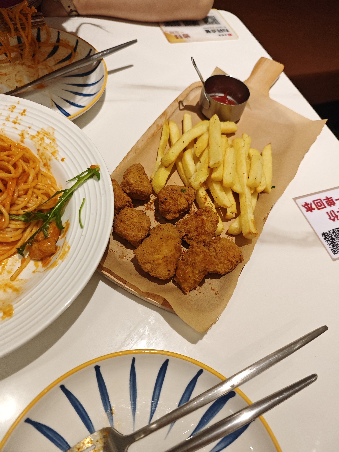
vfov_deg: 73.9
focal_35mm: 23
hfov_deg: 58.9
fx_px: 300
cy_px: 226
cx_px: 170
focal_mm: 6.55
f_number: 1.6
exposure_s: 1/500
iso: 1250
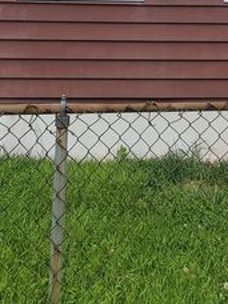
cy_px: -13
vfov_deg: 41.3
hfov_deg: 36.9
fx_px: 334
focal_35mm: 38
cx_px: 169
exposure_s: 1/1580
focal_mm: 2.2
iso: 50
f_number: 2.2
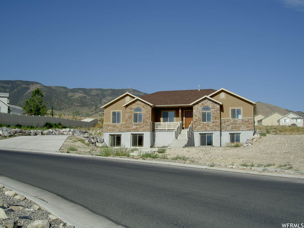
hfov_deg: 47.9
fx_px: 343
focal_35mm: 39
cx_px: 152
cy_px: 114
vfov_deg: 36.8
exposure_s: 1/714
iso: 100
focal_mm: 8
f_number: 4.7
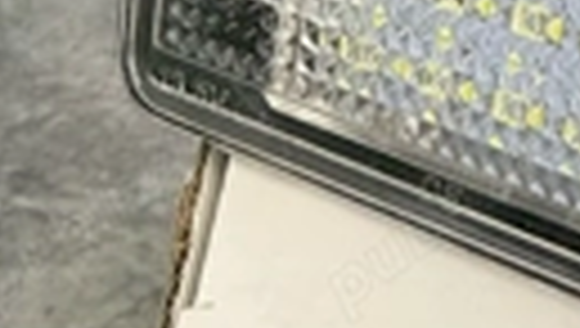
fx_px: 1248
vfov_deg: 13.4
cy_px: 602
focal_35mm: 81
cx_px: 562
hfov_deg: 25.1
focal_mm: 2.22
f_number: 2.2
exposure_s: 1/50
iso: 320
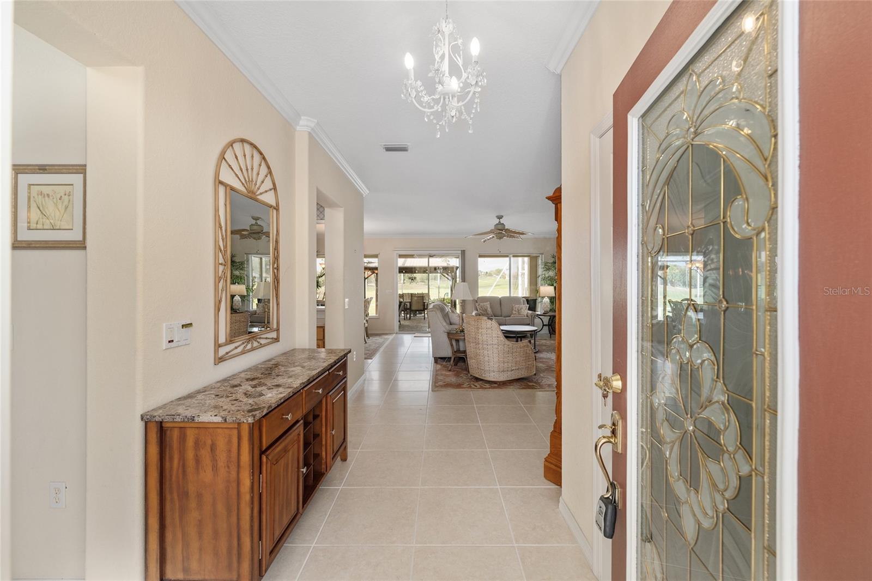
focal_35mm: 14
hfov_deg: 104.3
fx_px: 339
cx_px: 436
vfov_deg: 81.2
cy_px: 290
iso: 320
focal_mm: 14
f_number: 8
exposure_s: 1/40
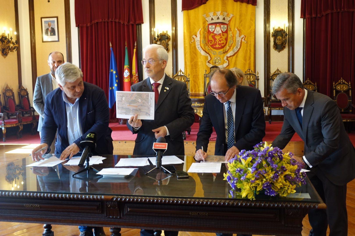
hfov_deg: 50.7
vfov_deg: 35.1
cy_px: 118
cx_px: 178
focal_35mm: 38
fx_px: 375
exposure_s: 1/40
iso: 400
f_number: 2.8
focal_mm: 13.94
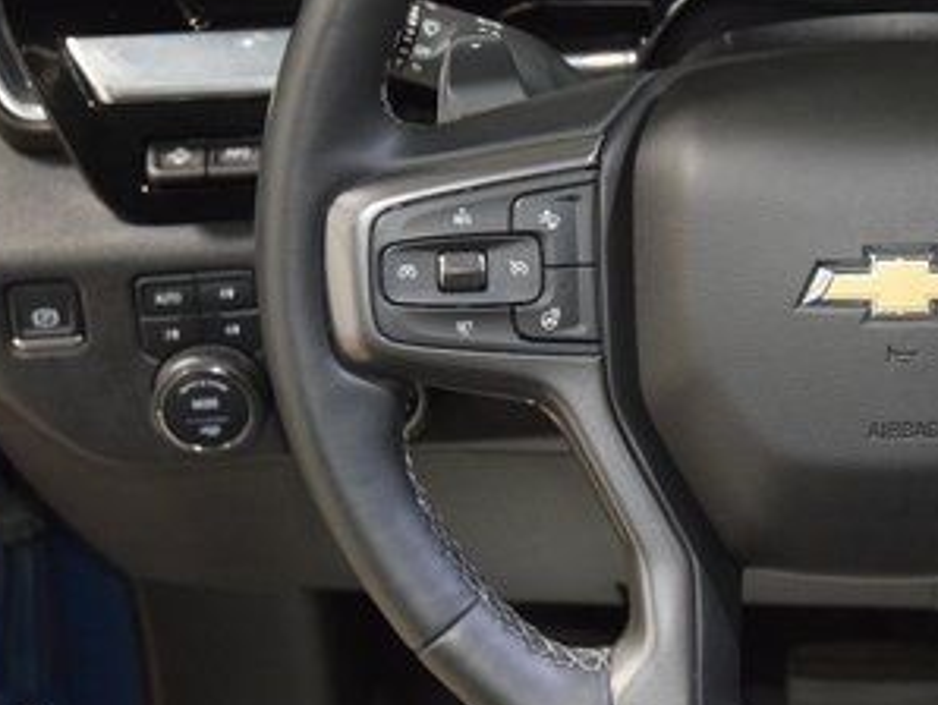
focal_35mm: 96
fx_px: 2604
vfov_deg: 15.4
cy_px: 238
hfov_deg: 19.9
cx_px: 910
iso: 2800
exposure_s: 1/40
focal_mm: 31
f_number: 4
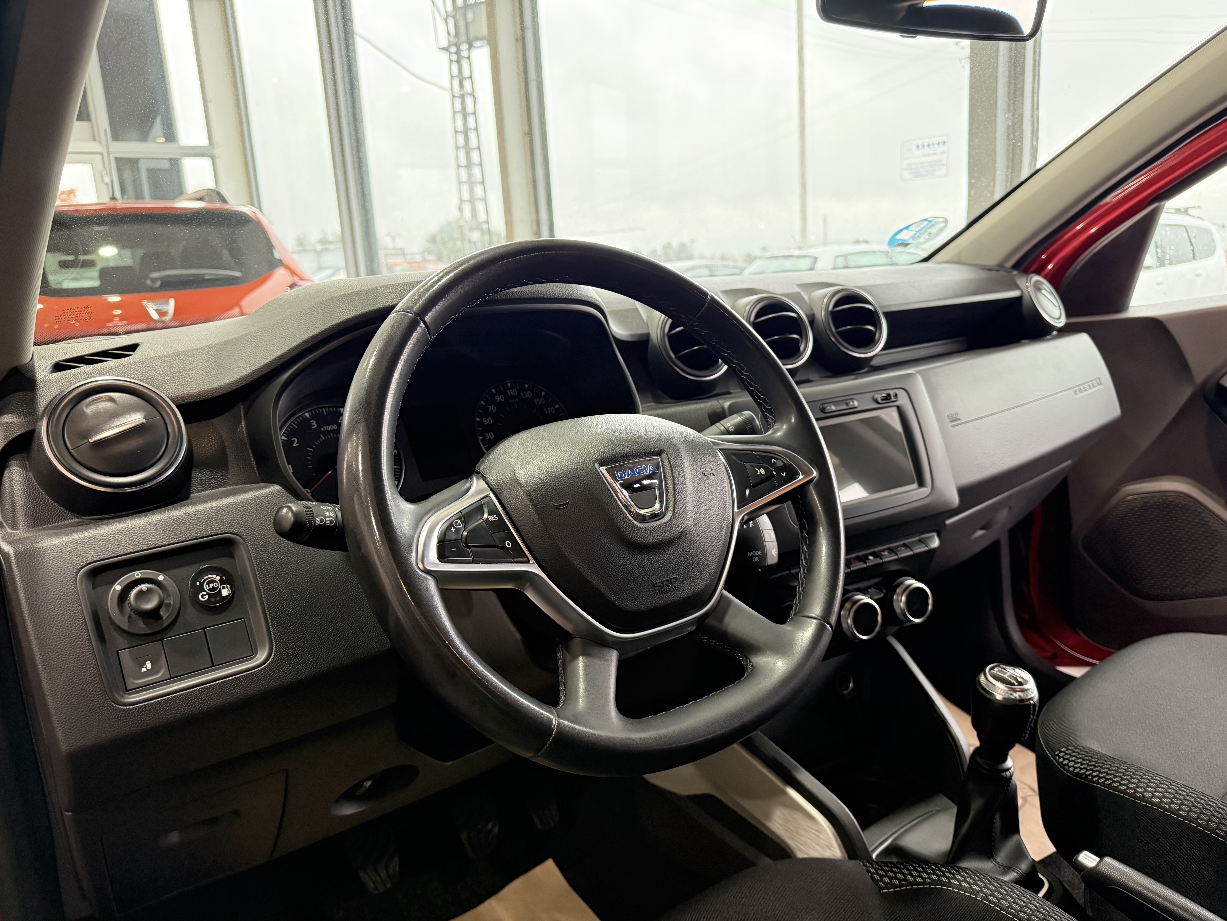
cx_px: 614
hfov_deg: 71.6
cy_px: 460
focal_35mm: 24
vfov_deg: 56.8
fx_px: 851
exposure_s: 1/60
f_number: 1.78
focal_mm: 6.76
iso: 640
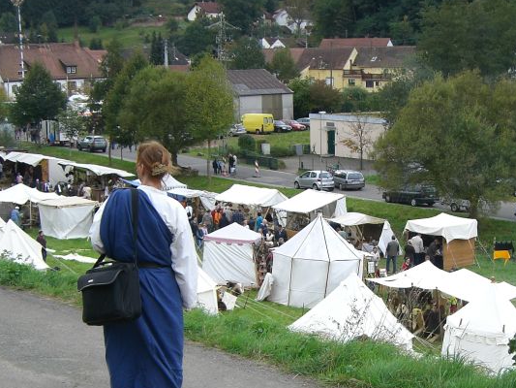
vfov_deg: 20.1
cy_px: 271
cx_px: 325
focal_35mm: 73
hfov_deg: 26.6
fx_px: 1088
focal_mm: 6.2
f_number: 2.7
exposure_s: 1/160
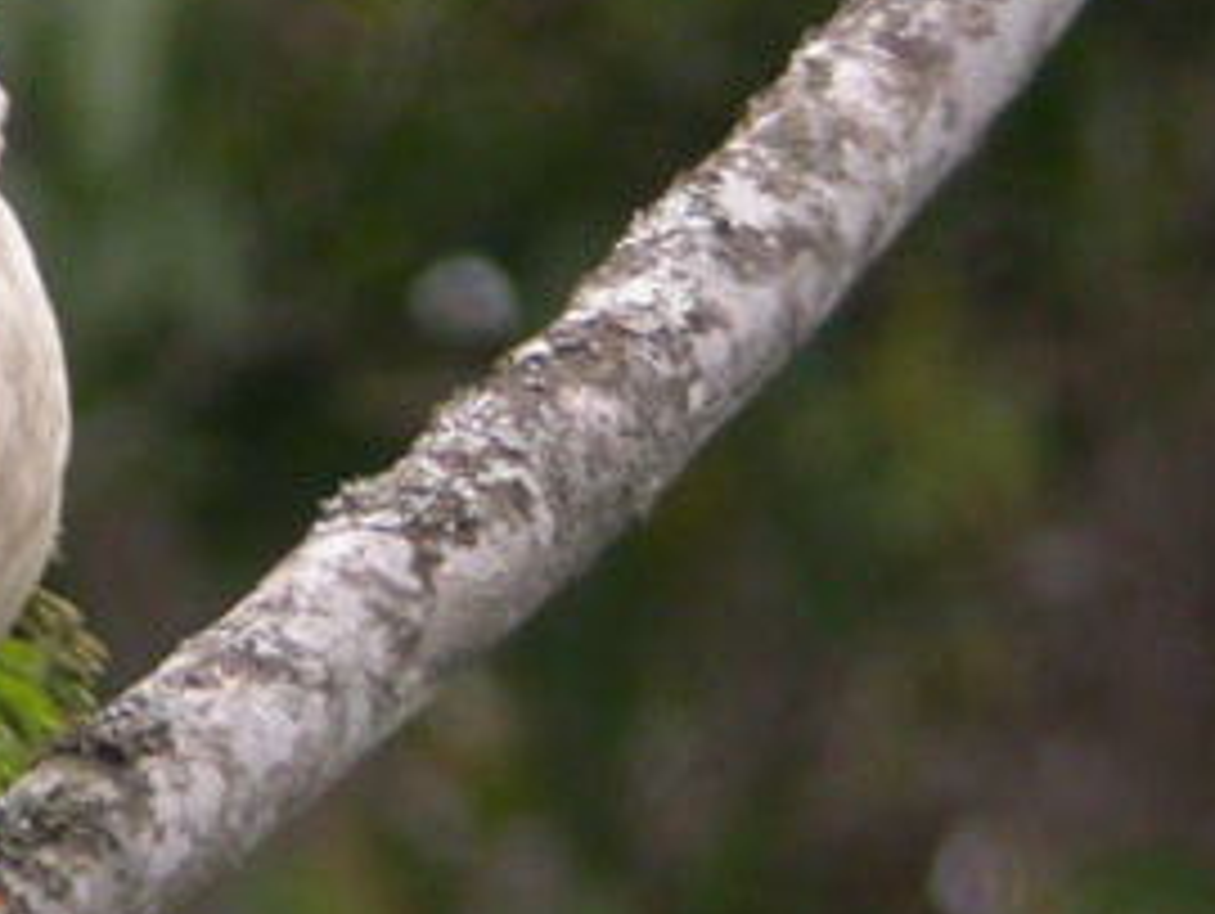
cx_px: -140
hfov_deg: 9.2
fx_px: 7483
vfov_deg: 7.0
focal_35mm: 213
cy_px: 509
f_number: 4.2
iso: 200
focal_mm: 18.6
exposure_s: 1/125
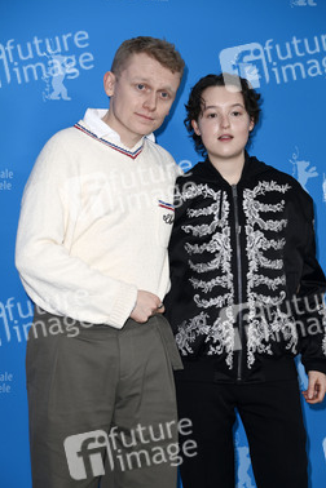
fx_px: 1508
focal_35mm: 111
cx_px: 168
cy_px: 256
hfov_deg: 12.3
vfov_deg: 18.4
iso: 640
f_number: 5.6
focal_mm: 105
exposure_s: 1/250
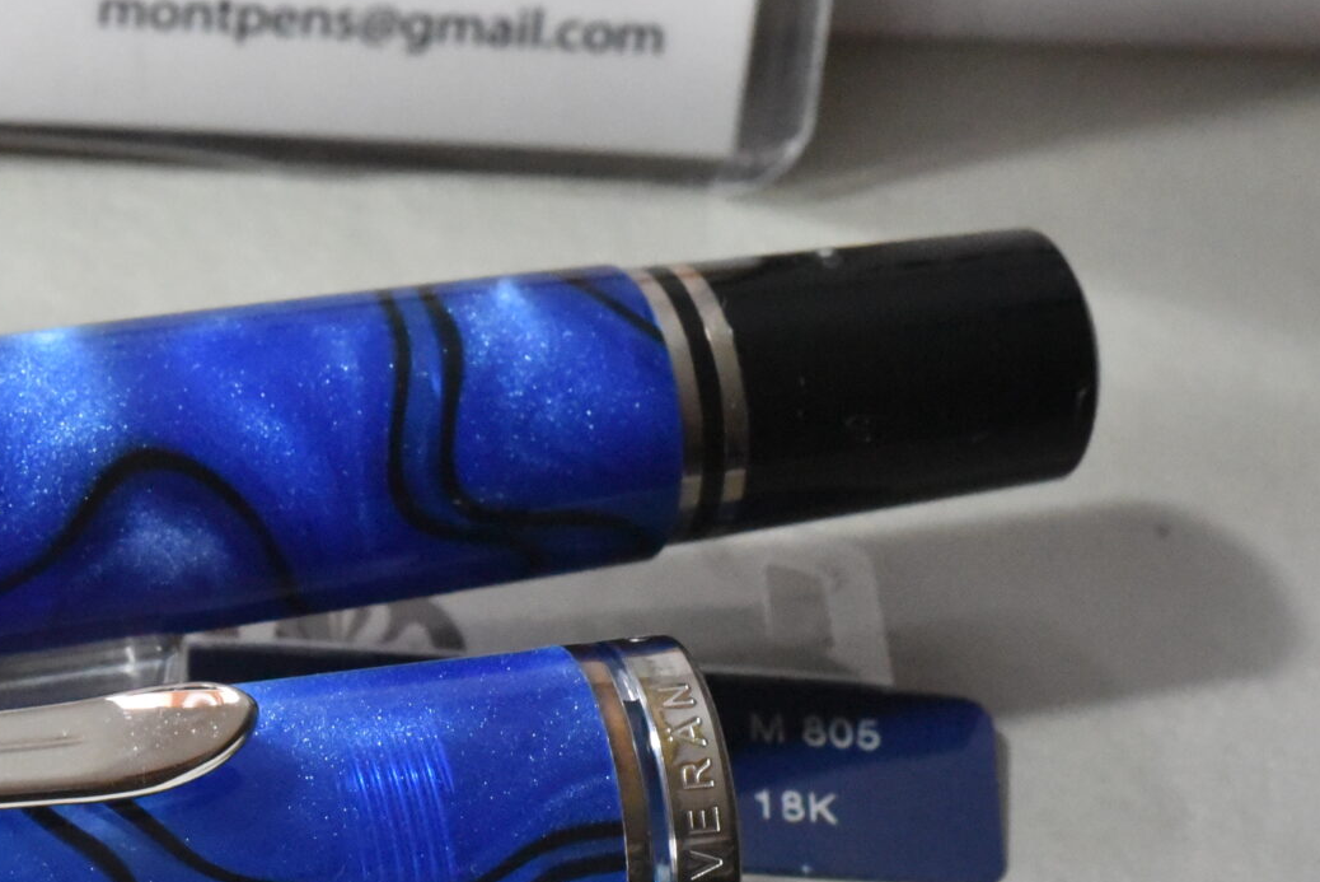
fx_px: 5429
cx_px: -304
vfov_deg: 9.3
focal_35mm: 148
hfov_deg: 13.4
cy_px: 543
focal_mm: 60
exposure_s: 1/60
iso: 12800
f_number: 20
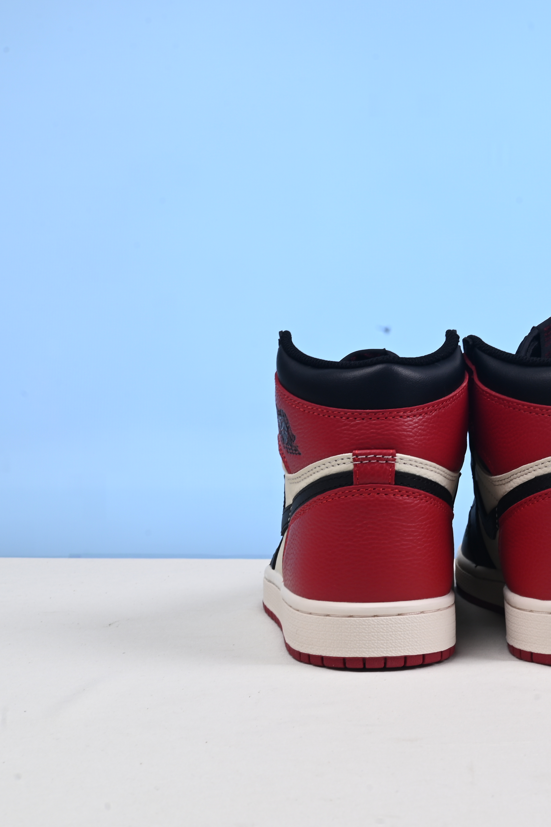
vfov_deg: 30.1
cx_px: 469
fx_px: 1538
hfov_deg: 20.0
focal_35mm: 67
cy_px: 415
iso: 100
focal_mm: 40
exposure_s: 1/3
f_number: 16
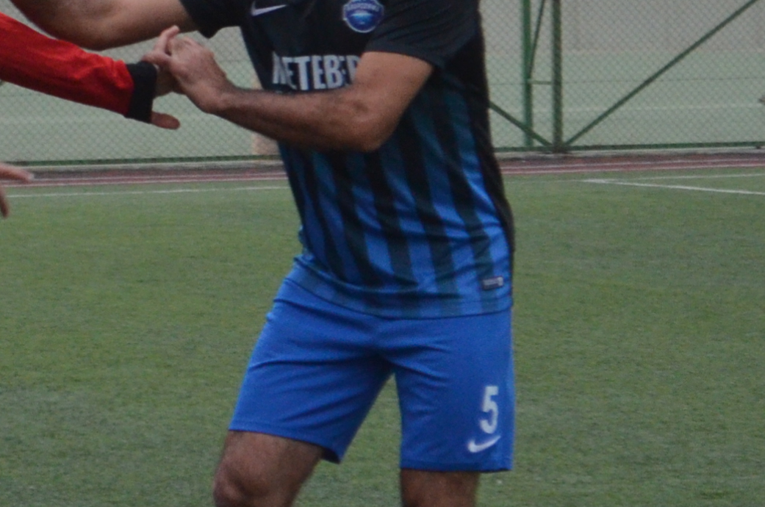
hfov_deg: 7.0
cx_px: 35
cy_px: 159
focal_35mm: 293
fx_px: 6210
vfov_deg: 4.7
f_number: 5.6
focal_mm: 55
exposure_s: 1/160
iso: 1600
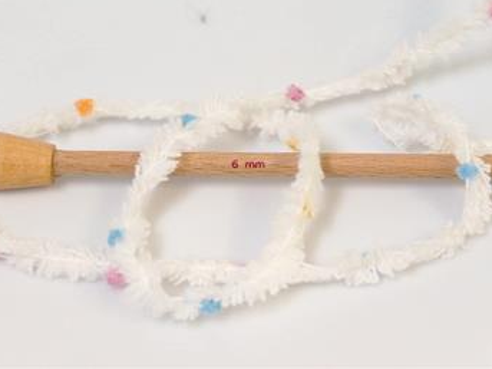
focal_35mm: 98
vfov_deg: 15.1
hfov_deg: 20.0
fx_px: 1392
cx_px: 234
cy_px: 154
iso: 200
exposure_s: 1/44.6
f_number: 2.9
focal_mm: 17.25
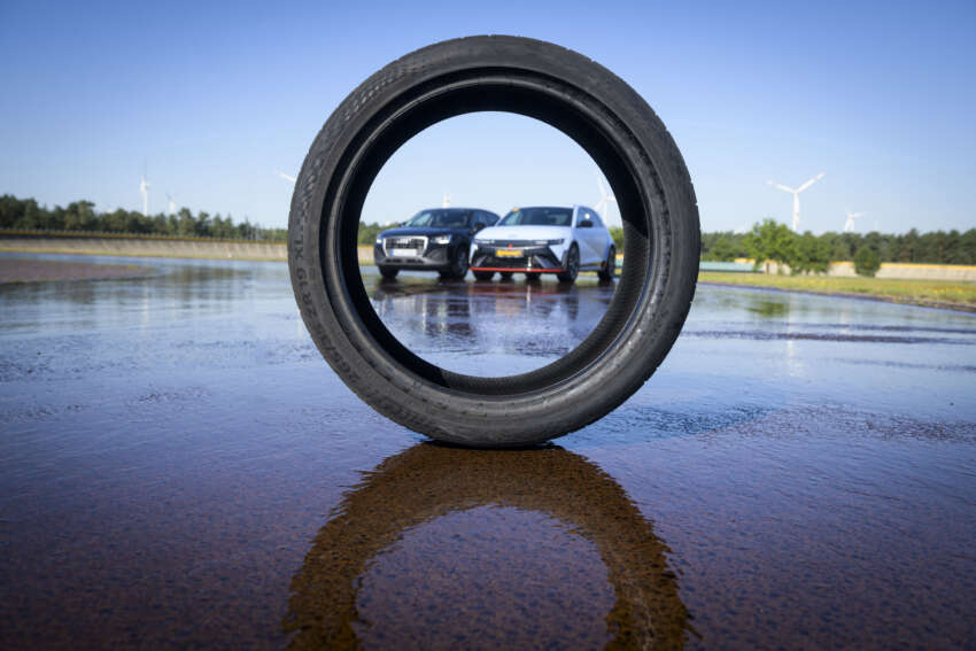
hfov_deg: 55.8
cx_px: 488
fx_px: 922
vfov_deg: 38.9
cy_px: 326
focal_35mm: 34
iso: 64
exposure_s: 1/200
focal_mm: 34
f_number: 6.3
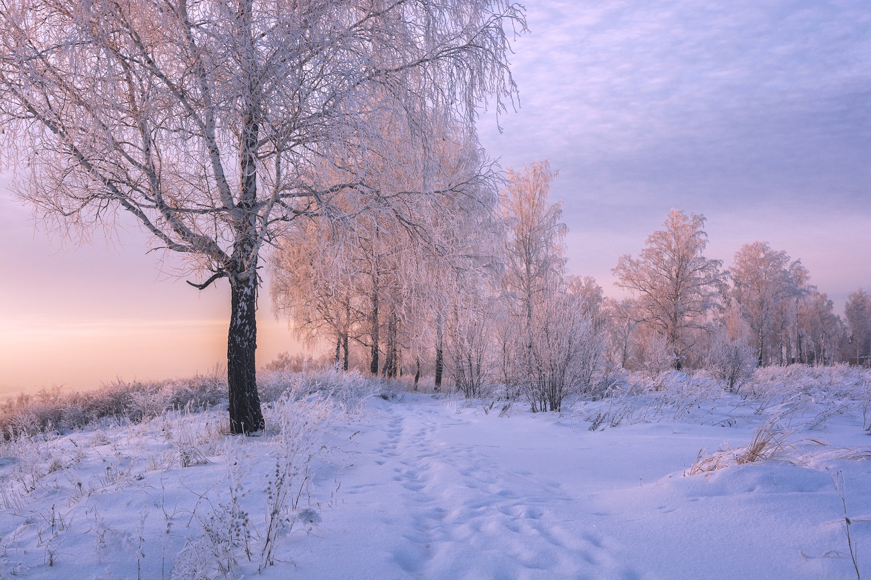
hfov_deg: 53.1
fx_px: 871
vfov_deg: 36.9
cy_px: 290
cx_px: 436
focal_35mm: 36
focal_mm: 24
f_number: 4
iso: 250
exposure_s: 1/320
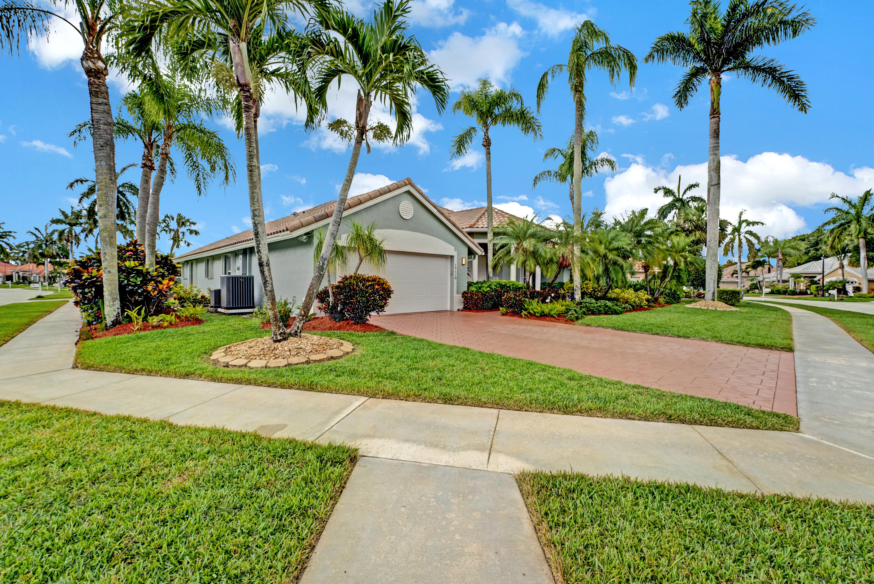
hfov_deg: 104.2
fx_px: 340
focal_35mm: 14
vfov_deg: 81.3
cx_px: 437
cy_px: 292
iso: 250
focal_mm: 14
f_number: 9
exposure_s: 1/320
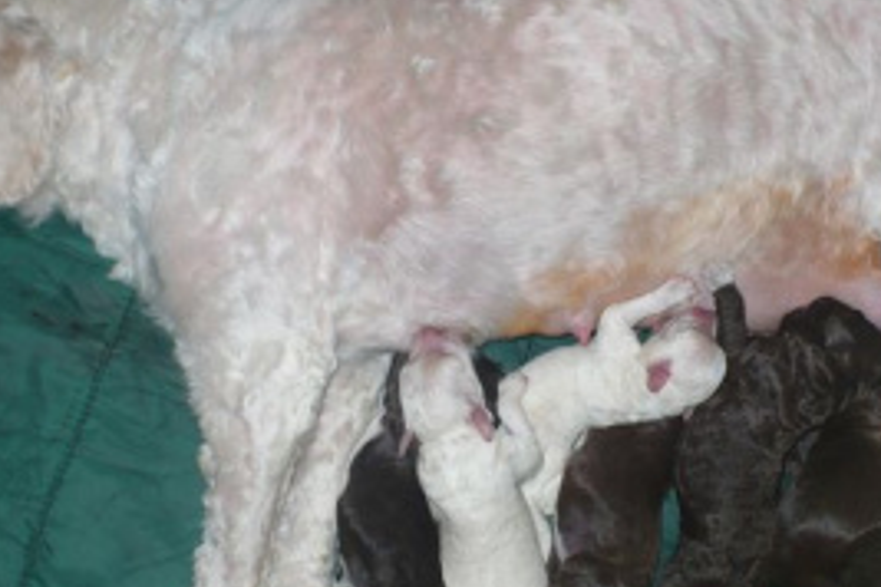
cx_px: 485
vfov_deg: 20.8
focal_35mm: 65
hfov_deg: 30.9
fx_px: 1591
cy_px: 399
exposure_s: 1/30
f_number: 2.8
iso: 100
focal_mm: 6.1
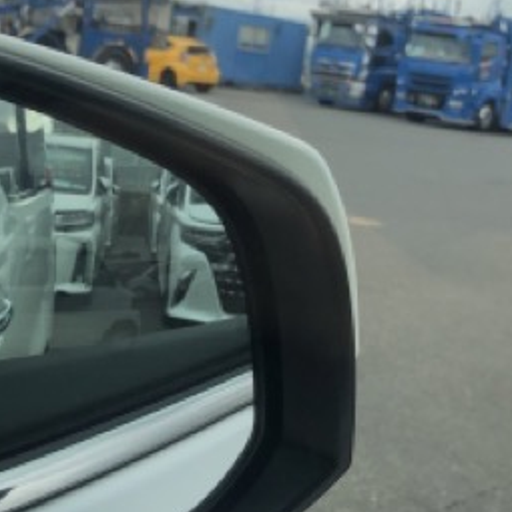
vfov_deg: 27.7
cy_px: 281
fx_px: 1038
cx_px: 141
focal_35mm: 62
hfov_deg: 27.4
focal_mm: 3.99
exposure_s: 1/706
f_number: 1.8
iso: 20
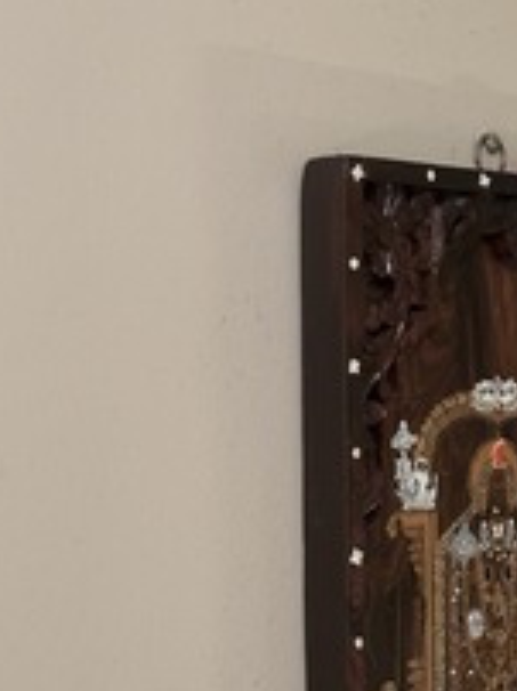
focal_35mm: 96
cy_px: 559
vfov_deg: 20.2
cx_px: 438
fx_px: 1916
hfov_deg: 15.2
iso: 500
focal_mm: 6.86
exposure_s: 1/30
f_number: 1.78
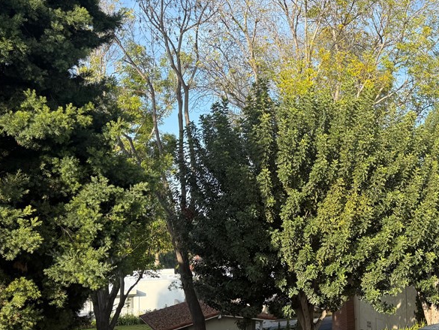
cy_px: 187
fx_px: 533
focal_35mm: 42
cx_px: 365
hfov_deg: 42.3
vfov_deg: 34.3
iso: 80
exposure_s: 1/1585
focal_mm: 6.76
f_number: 1.78
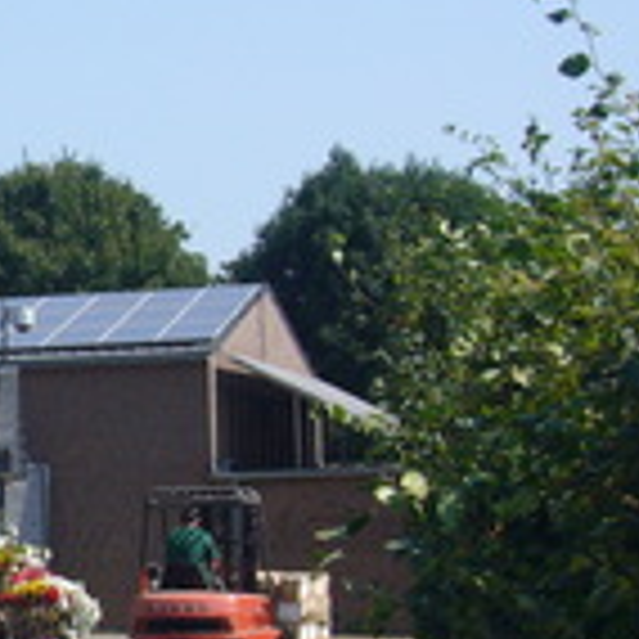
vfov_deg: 12.5
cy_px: 410
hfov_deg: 11.6
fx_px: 2903
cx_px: -520
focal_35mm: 139
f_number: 7.1
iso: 80
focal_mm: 6.9
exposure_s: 1/250
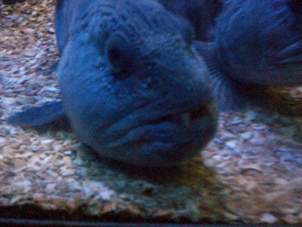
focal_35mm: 36
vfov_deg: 39.7
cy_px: 114
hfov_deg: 51.4
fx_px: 314
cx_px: 151
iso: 400
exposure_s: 1/8
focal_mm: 5.9
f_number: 4.5
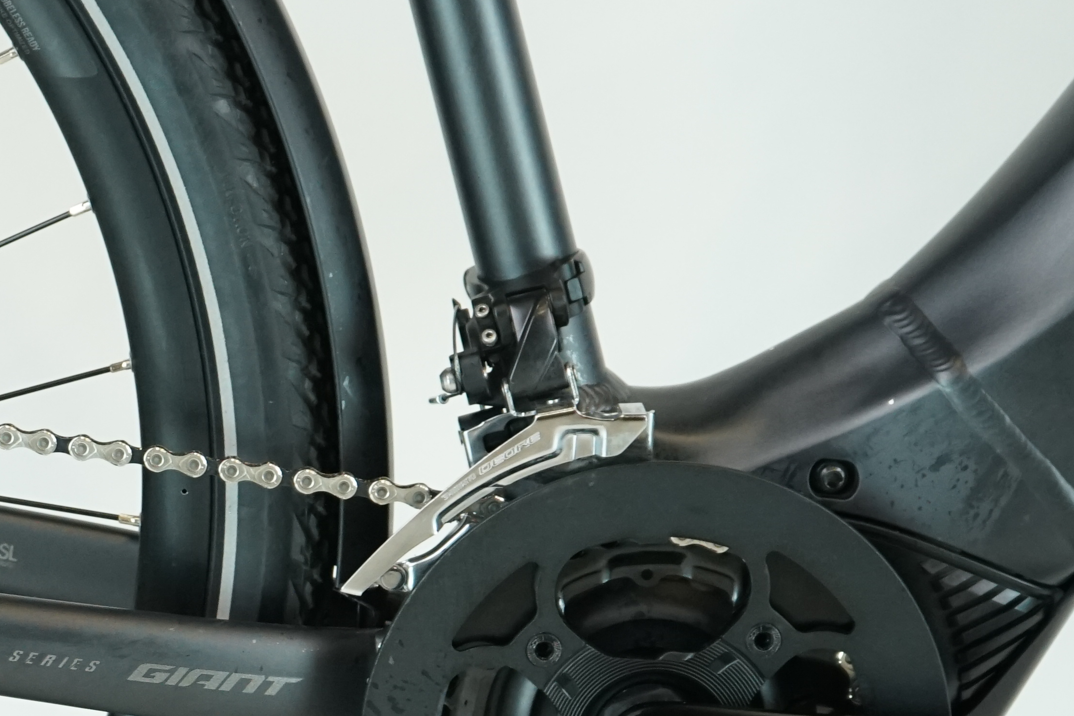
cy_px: 690
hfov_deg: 12.8
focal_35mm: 159
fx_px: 4743
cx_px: -9
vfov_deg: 8.6
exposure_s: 1/200
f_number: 5.6
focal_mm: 59
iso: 1600
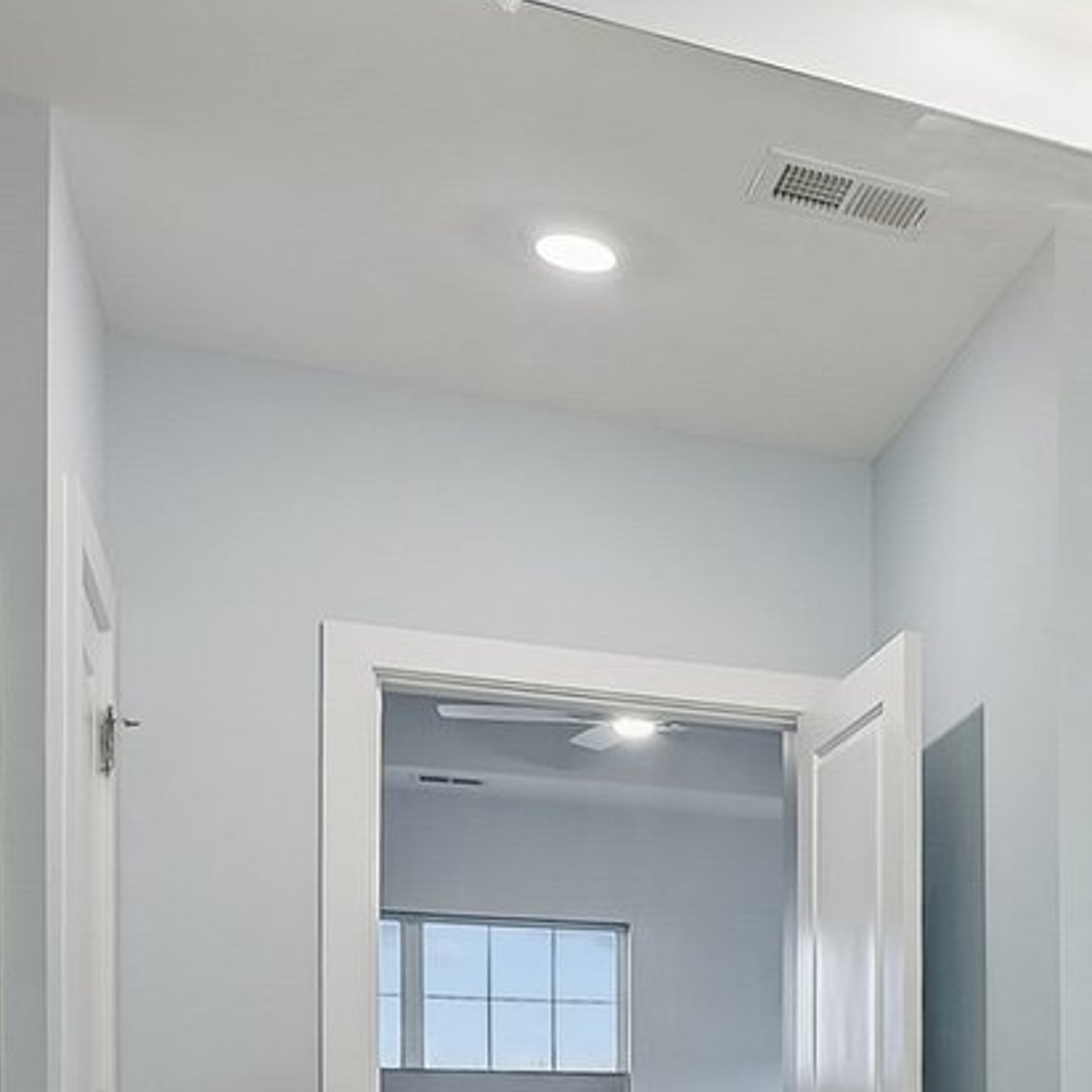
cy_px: 1222
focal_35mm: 52
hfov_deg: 26.9
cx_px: 1468
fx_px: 1856
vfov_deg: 29.4
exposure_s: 1/6
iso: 100
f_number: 7.1
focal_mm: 14
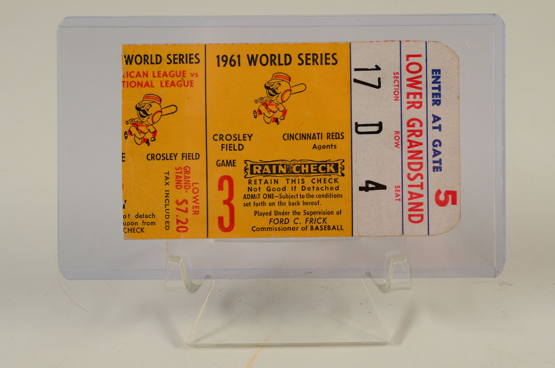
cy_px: 184
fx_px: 1269
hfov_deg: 24.7
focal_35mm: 82
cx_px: 278
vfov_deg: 16.5
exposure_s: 1/160
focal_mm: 55
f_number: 14
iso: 200
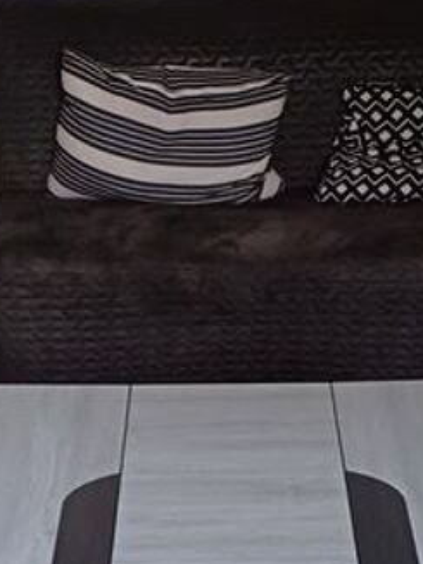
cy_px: 1020
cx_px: 119
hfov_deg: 14.5
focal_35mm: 102
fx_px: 1663
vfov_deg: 16.2
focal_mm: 4.65
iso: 320
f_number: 1.8
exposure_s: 1/33
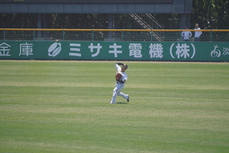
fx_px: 1910
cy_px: 76
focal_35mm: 300
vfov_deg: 4.6
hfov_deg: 6.9
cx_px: 114
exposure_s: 1/800
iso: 100
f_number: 4
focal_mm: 200
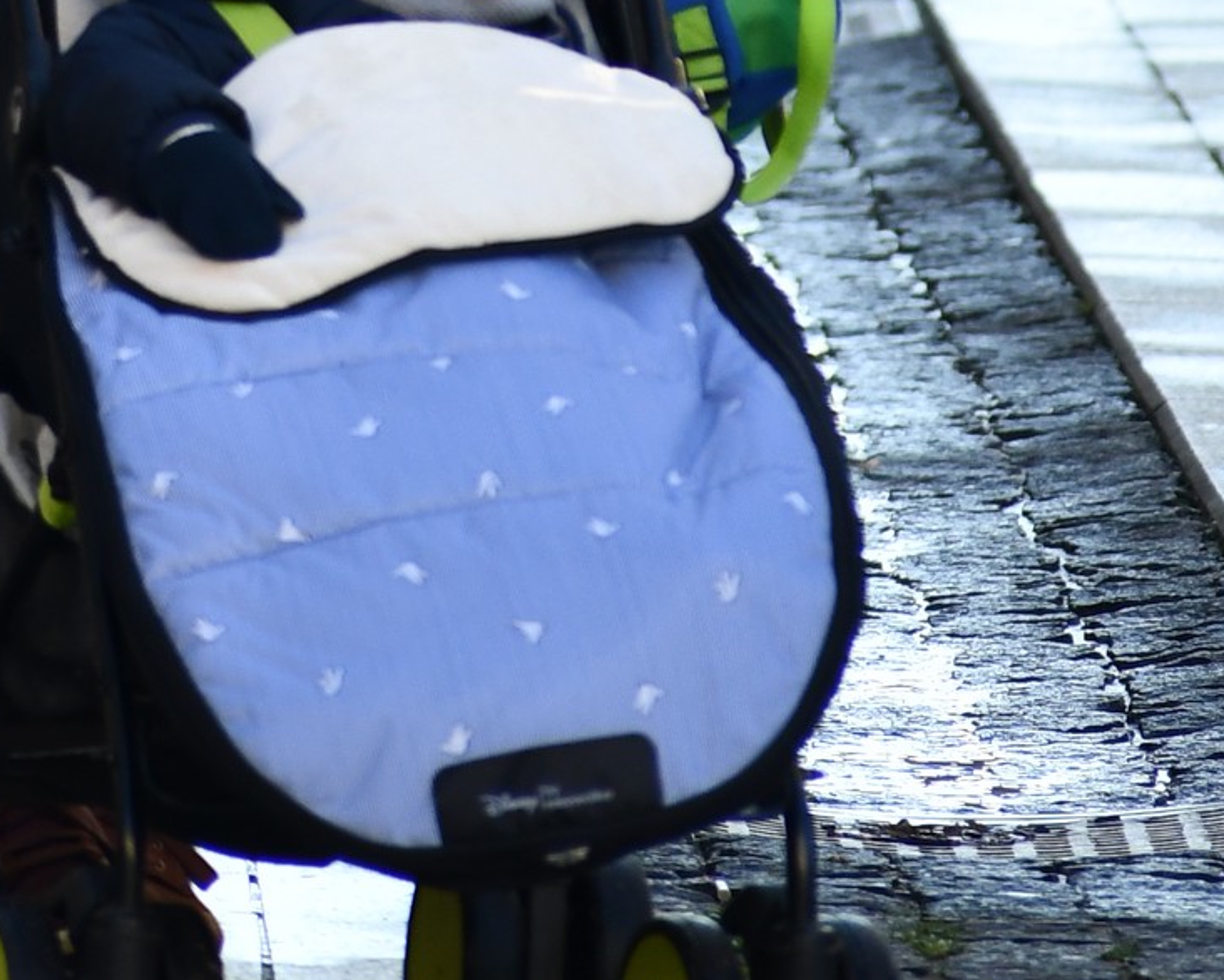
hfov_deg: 1.6
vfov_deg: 1.3
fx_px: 44606
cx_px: -157
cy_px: -739
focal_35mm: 1231
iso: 640
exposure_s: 1/500
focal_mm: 230
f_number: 5.6
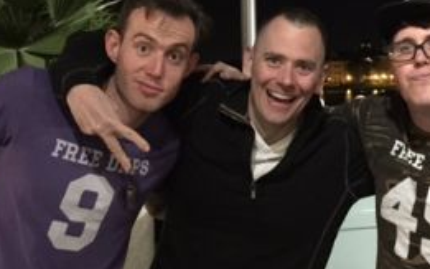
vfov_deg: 21.9
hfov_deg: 34.4
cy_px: 92
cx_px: 259
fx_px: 691
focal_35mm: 59
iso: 250
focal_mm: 4.15
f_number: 2.2
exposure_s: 1/4
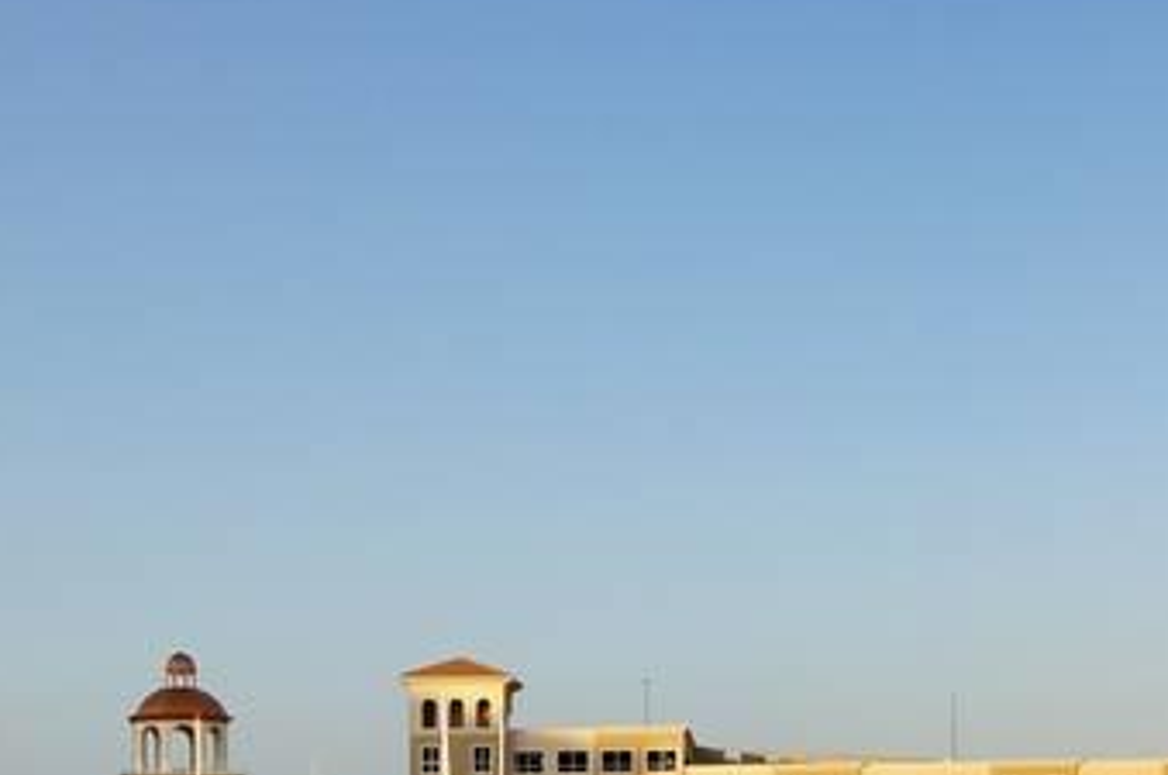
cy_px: 706
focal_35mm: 80
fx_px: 2592
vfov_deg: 16.8
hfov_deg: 25.1
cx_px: 873
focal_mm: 20
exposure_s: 1/60
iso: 100
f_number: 13
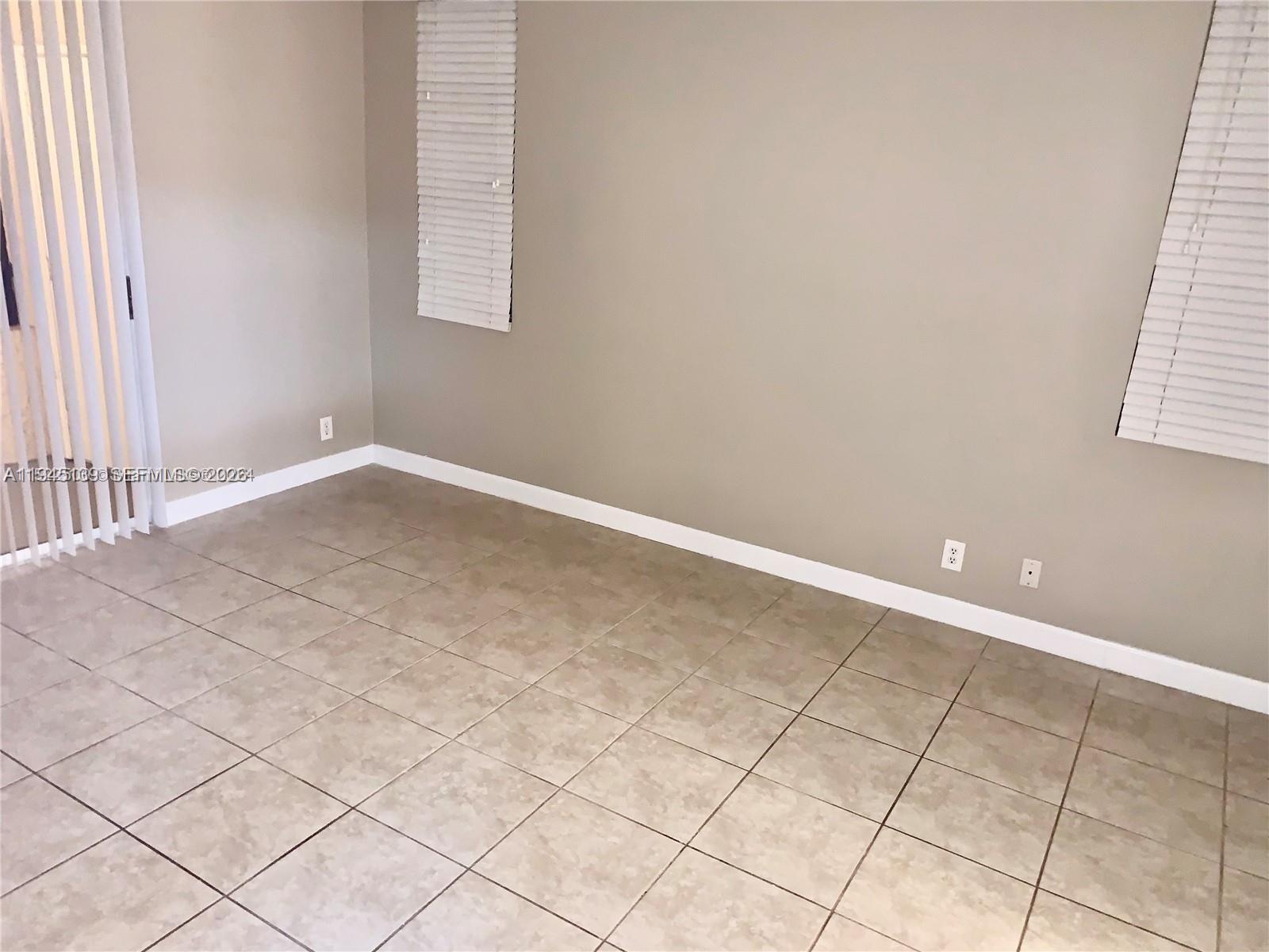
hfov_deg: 67.3
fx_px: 953
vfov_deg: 53.1
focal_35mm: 26
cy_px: 476
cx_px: 634
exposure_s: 1/6
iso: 200
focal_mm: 4.25
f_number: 1.8
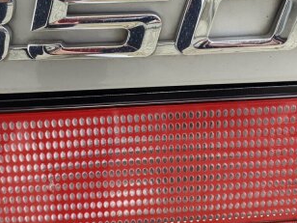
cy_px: 86
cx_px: 137
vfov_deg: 27.0
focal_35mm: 54
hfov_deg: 35.5
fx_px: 463
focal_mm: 4.25
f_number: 1.8
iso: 25
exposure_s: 1/293
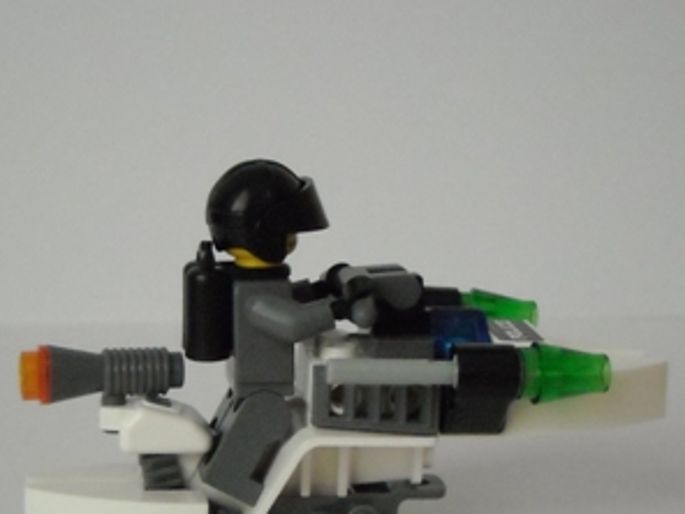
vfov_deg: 14.3
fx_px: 2038
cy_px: 326
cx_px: 287
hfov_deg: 19.1
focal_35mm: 103
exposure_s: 1/47
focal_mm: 11.02
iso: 800
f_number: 3.7
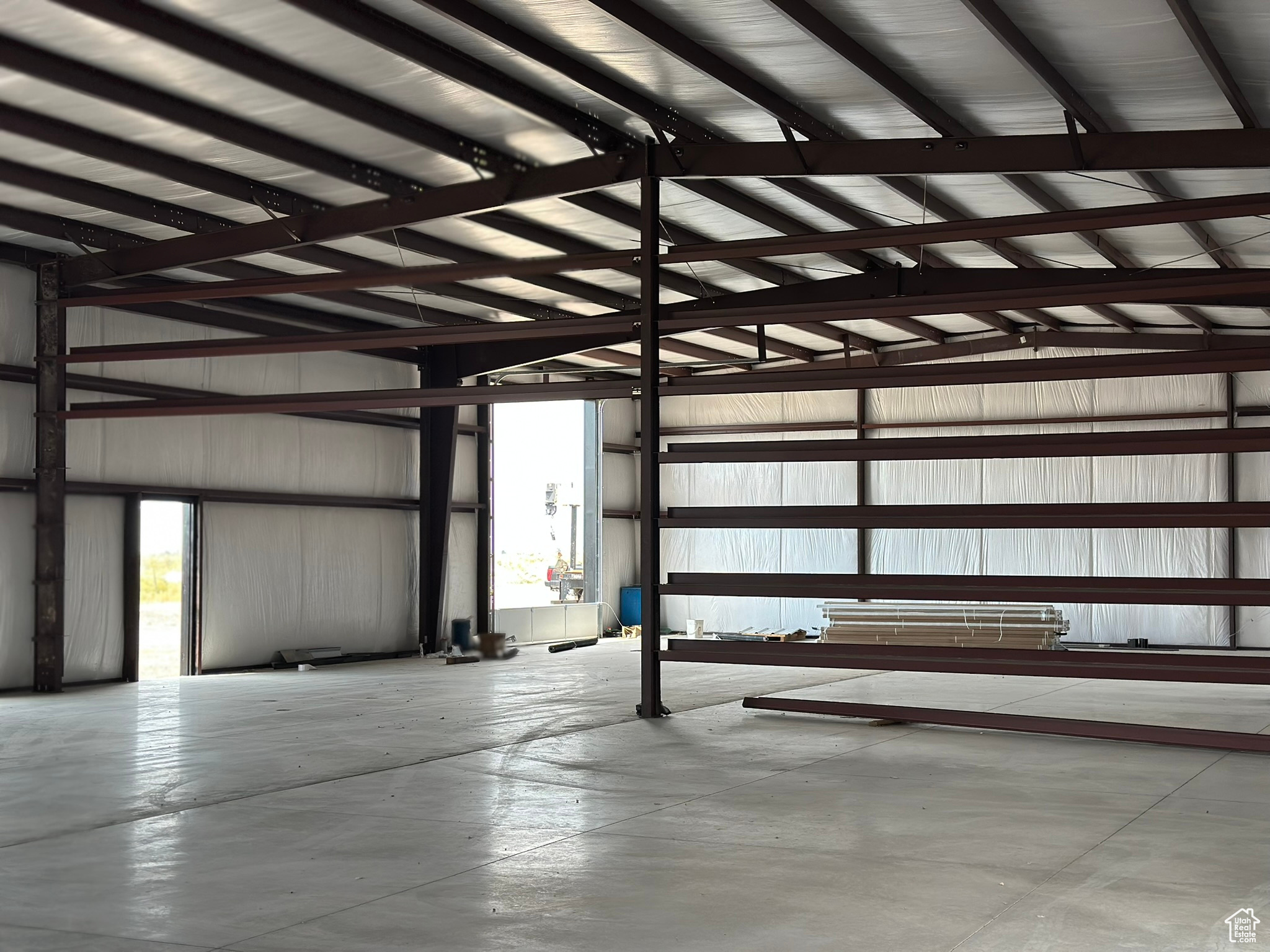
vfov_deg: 30.3
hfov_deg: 39.7
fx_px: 1761
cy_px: 476
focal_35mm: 48
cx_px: 635
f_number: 1.78
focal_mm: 6.86
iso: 80
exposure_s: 1/417
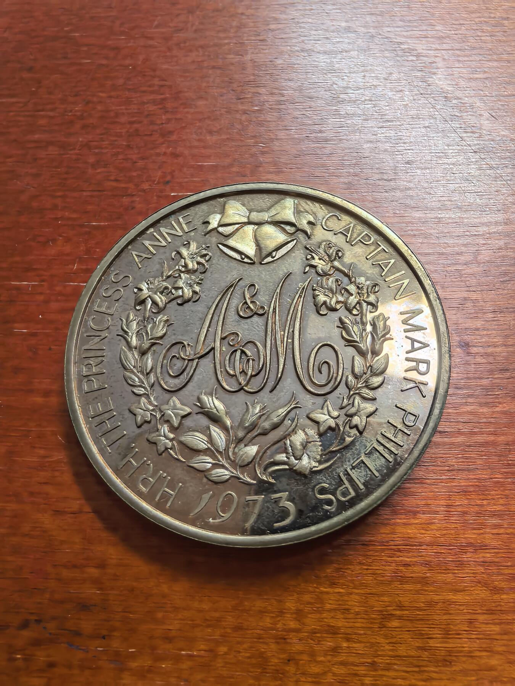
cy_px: 343
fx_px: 476
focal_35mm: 24
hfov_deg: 56.8
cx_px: 258
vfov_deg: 71.6
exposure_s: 1/50
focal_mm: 1.68
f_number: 2.2
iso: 160
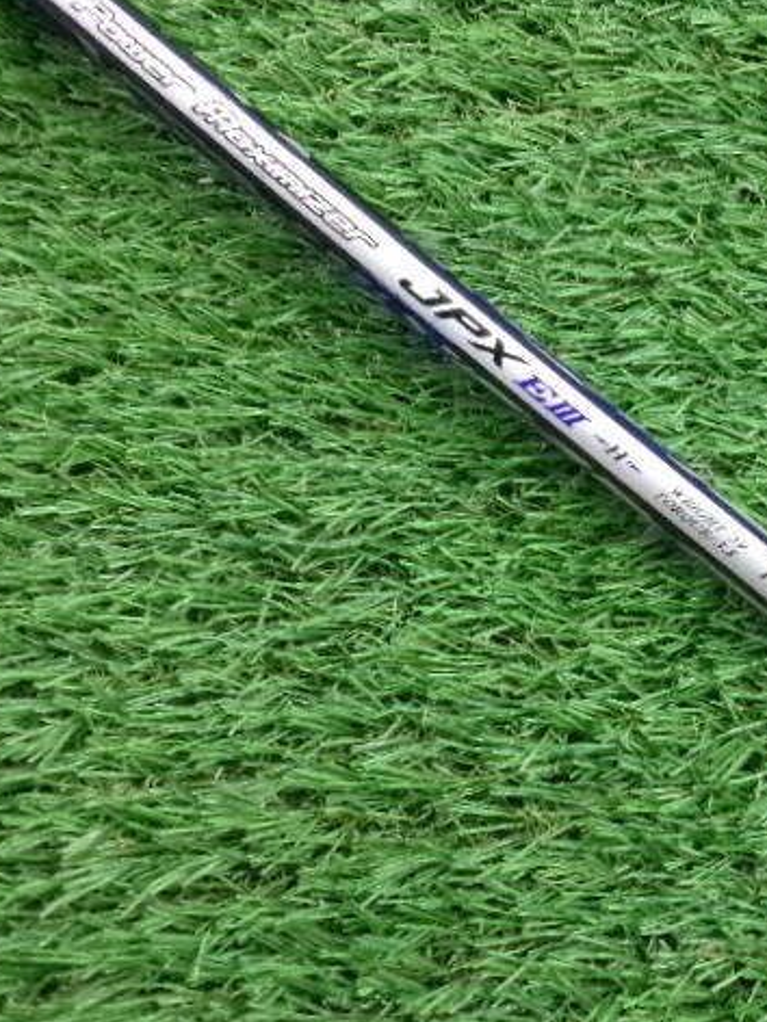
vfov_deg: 49.0
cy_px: 507
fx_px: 1123
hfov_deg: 36.3
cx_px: 626
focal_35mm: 38
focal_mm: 5.1
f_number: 3.9
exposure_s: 1/34
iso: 800
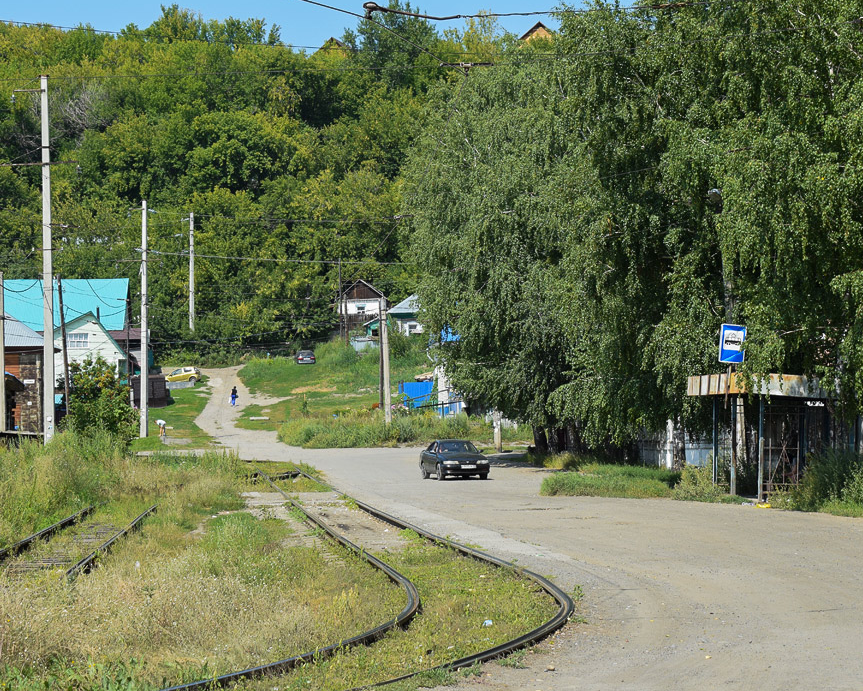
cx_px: 384
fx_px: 2300
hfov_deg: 21.2
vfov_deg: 17.1
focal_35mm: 90
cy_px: 292
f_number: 9
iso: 200
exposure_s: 1/320
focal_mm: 46
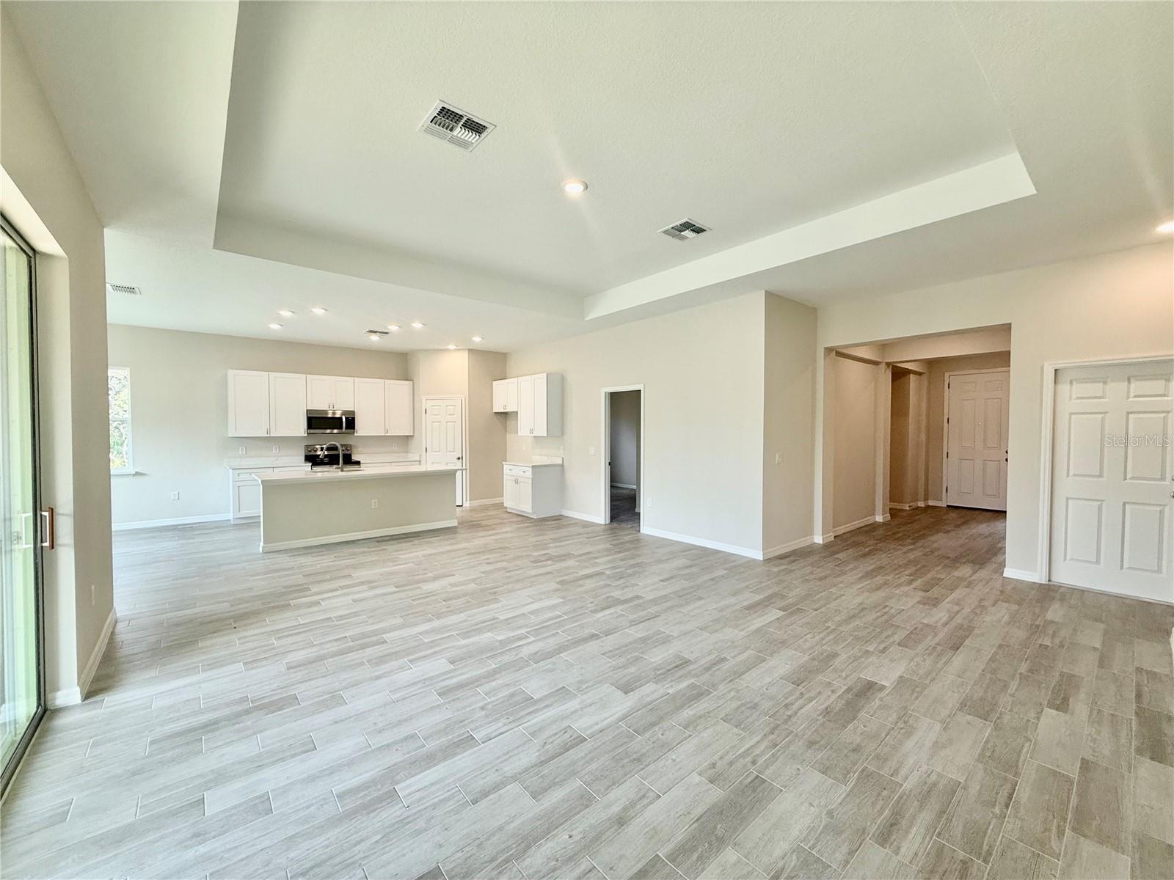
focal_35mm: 14
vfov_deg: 85.7
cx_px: 587
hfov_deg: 102.1
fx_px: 475
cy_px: 440
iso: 100
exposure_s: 1/120
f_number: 2.2
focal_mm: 2.22
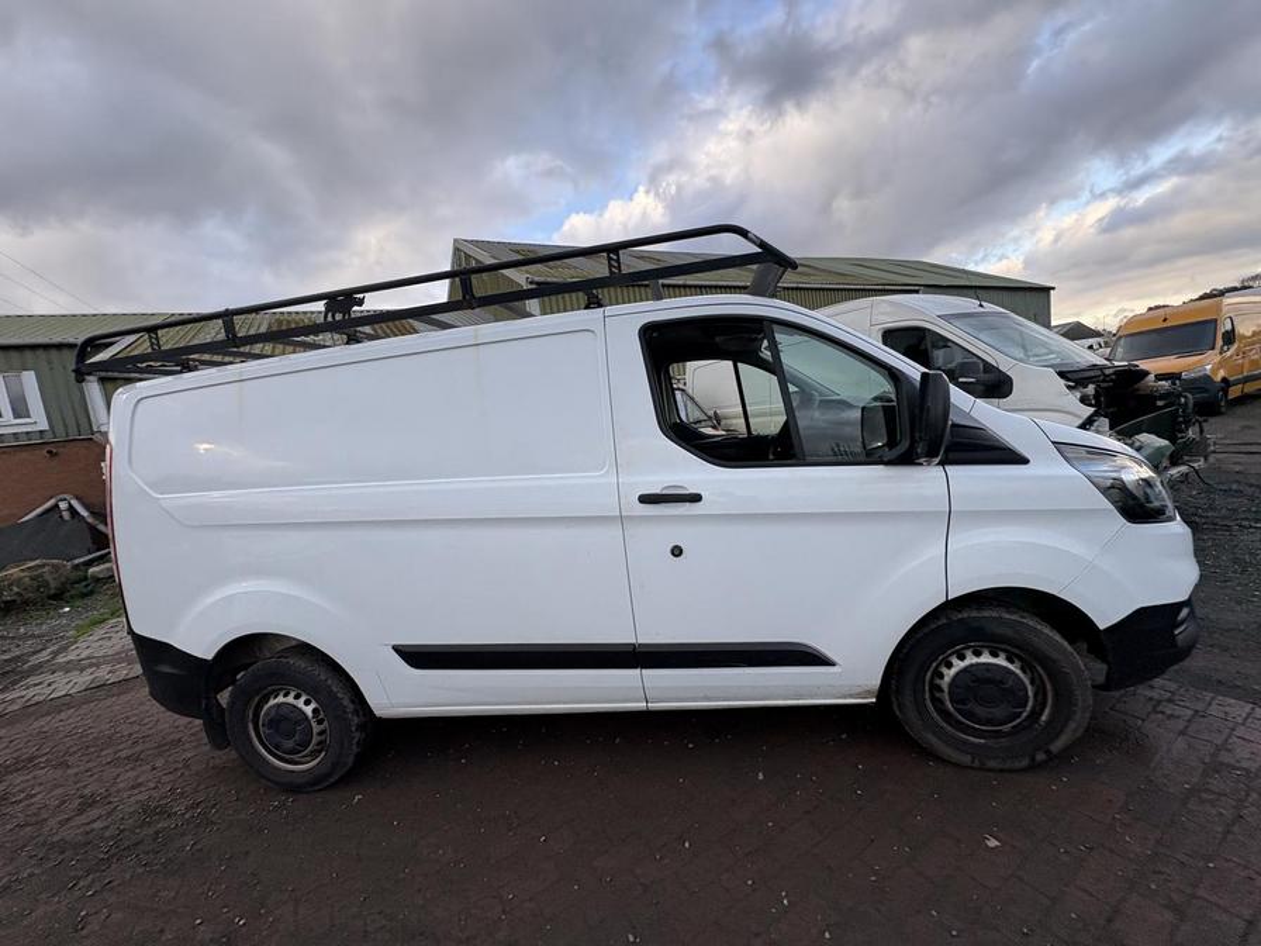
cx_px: 630
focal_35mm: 14
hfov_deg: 102.1
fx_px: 510
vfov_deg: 85.7
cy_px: 473
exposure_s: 1/155
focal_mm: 2.22
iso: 40
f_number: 2.2
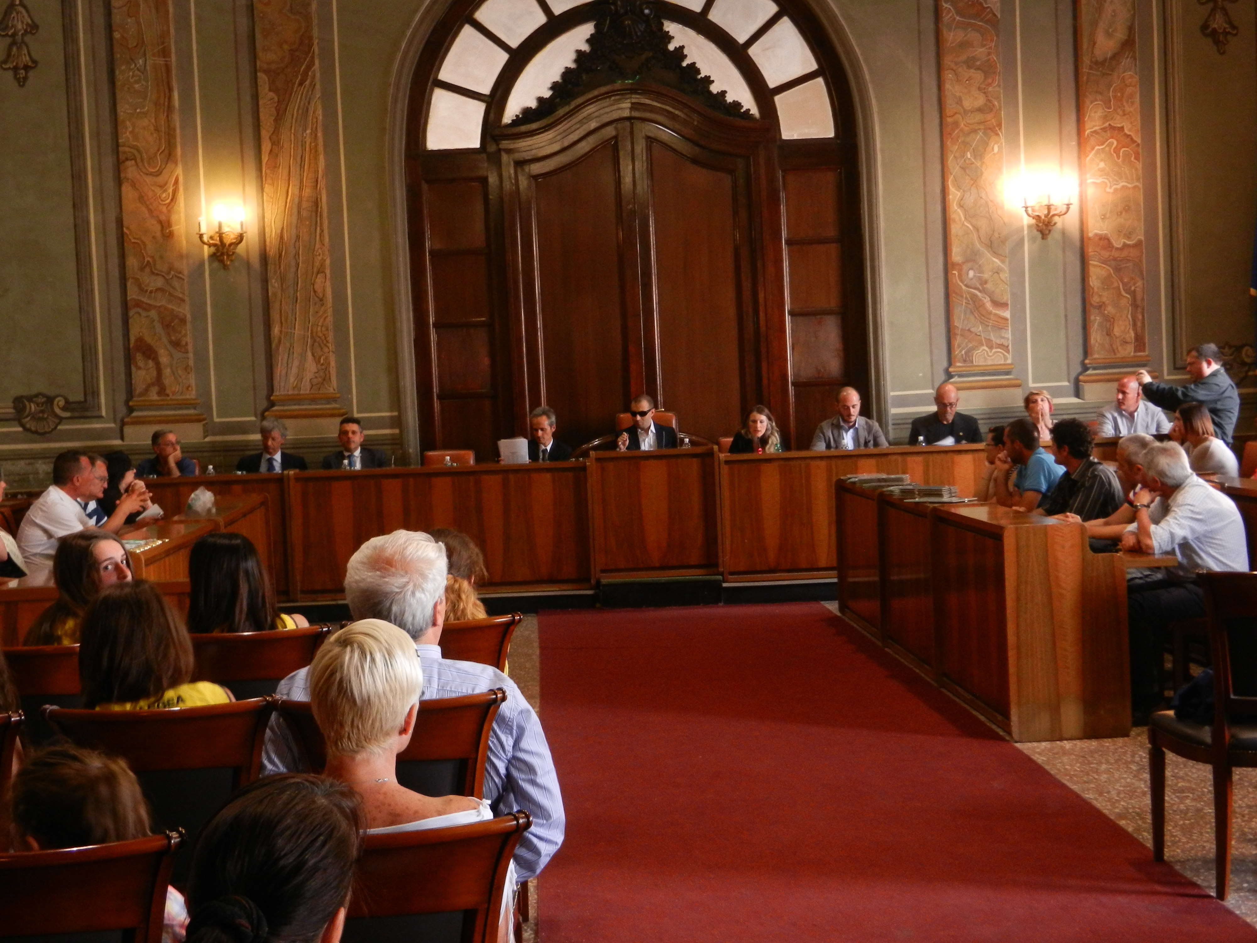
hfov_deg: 42.1
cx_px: 628
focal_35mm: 45
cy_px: 472
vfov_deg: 32.2
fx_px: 1634
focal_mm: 8.2
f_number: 4.2
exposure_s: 1/15
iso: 400
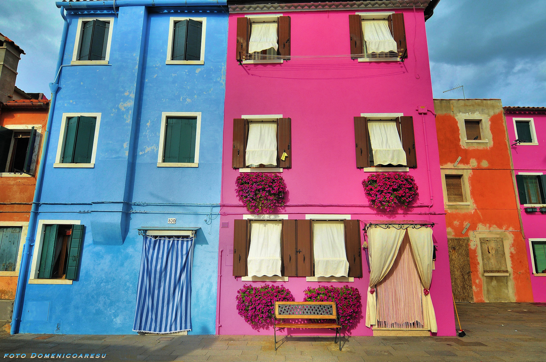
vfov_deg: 59.4
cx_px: 273
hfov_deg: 81.3
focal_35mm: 21
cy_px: 181
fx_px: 318
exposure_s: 1/500
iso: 200
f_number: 9
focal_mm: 14
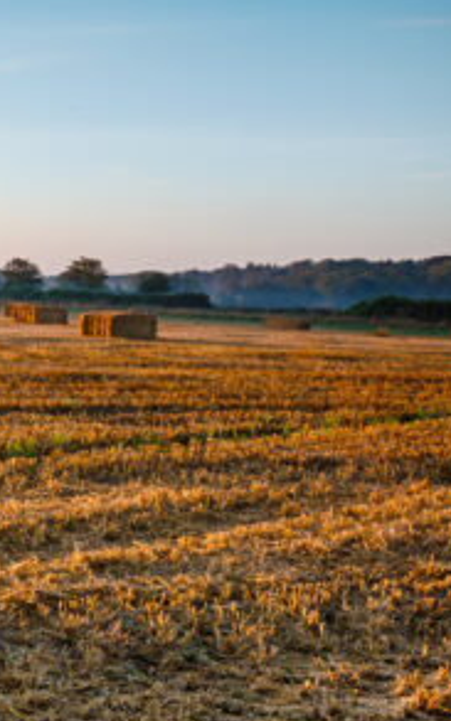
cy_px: 283
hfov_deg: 14.2
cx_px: -621
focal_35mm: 64
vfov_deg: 31.9
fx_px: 1259
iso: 100
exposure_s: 1/5
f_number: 10
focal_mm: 12
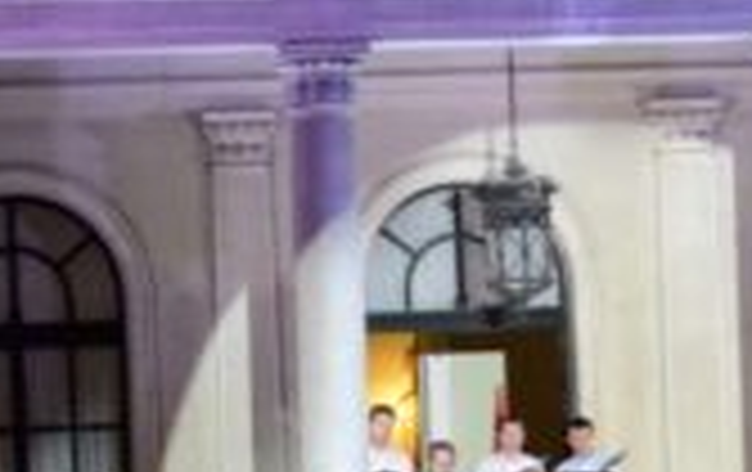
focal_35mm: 252
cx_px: 572
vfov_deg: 5.2
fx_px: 5164
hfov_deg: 8.3
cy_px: 459
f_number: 5.6
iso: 3200
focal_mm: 55
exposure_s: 1/60
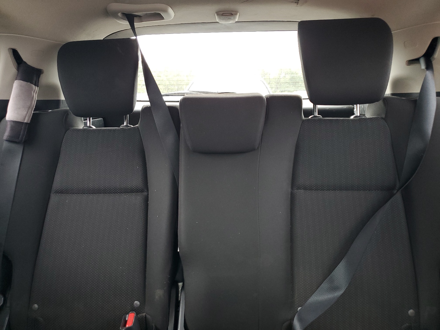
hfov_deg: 67.3
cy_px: 165
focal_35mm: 26
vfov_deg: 53.1
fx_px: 330
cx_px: 220
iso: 108
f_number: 1.5
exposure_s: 1/60.2
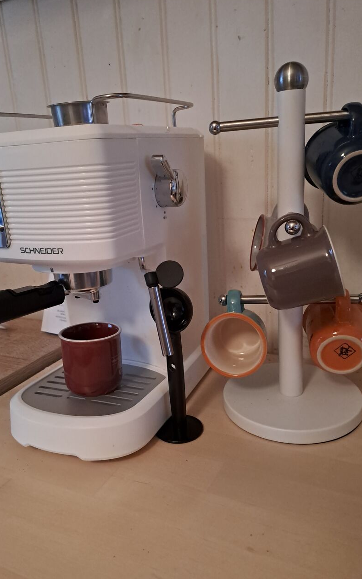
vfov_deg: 66.4
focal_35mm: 28
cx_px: 169
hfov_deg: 44.5
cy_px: 301
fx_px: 442
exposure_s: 1/20
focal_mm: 4.65
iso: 800
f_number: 1.8
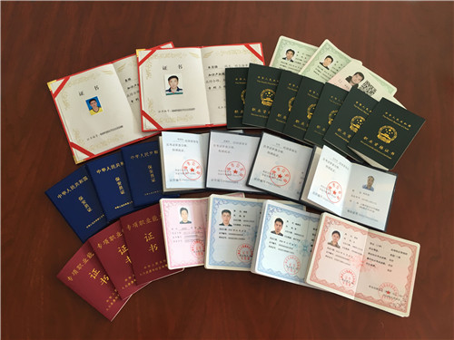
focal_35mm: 29
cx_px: 227
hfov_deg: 61.7
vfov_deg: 48.2
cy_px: 170
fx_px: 380
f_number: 2.2
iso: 32
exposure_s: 1/33
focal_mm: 4.15
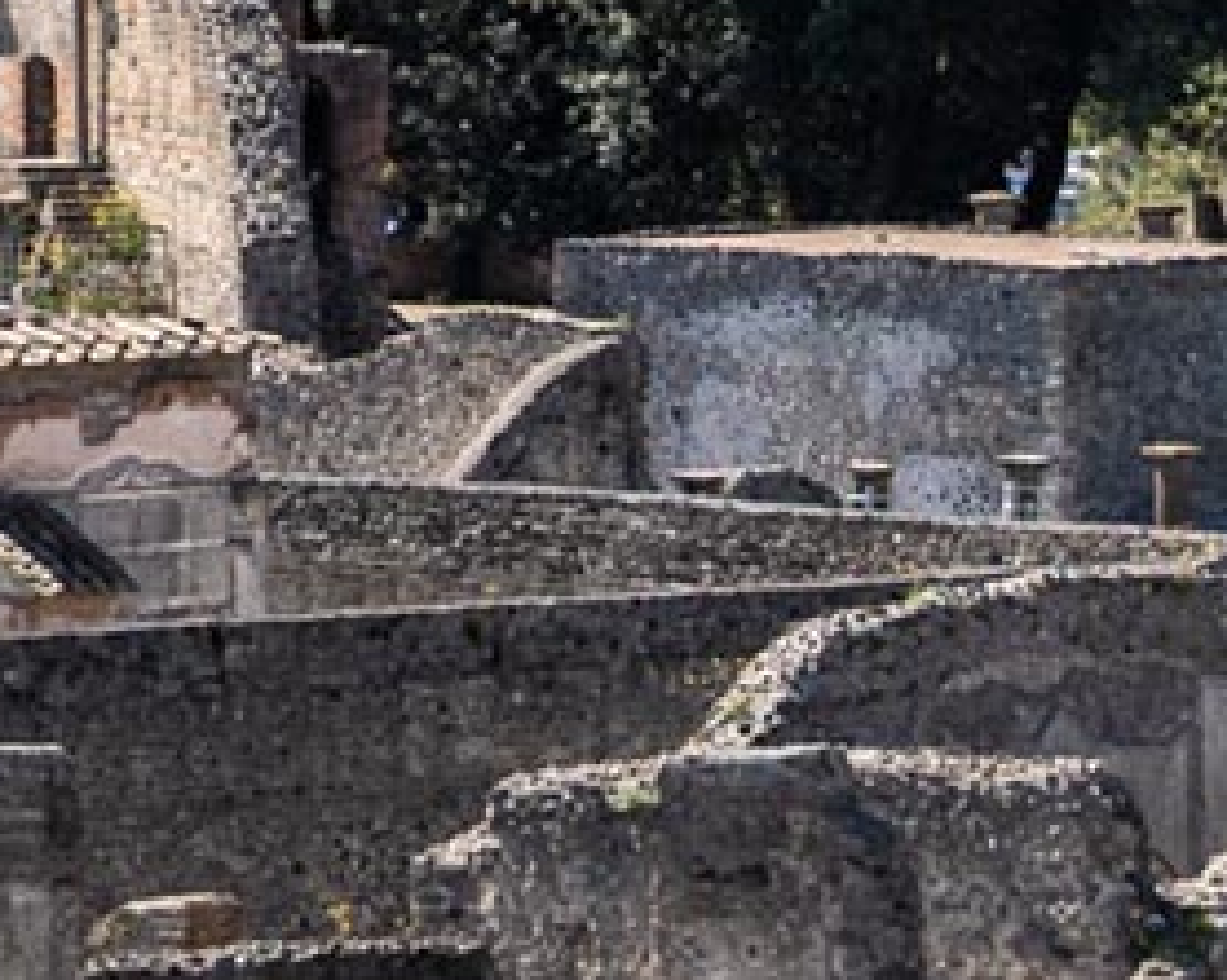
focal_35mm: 407
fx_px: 14764
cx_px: 3990
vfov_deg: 3.8
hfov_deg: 4.5
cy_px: 1285
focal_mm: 37.2
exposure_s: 1/320
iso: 100
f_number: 5.6
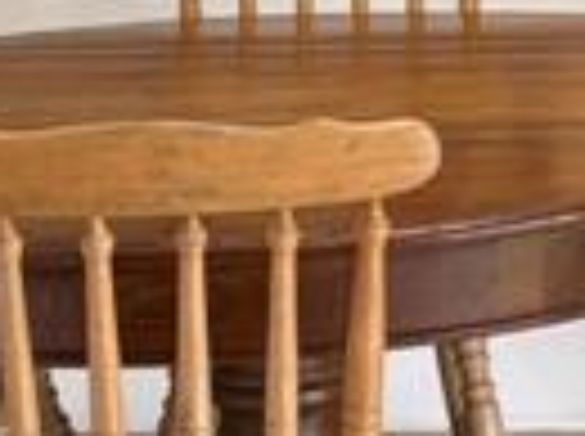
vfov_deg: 7.1
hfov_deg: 9.2
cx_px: 1053
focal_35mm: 205
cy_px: -256
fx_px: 3458
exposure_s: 1/60
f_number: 1.6
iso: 100
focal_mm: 5.96
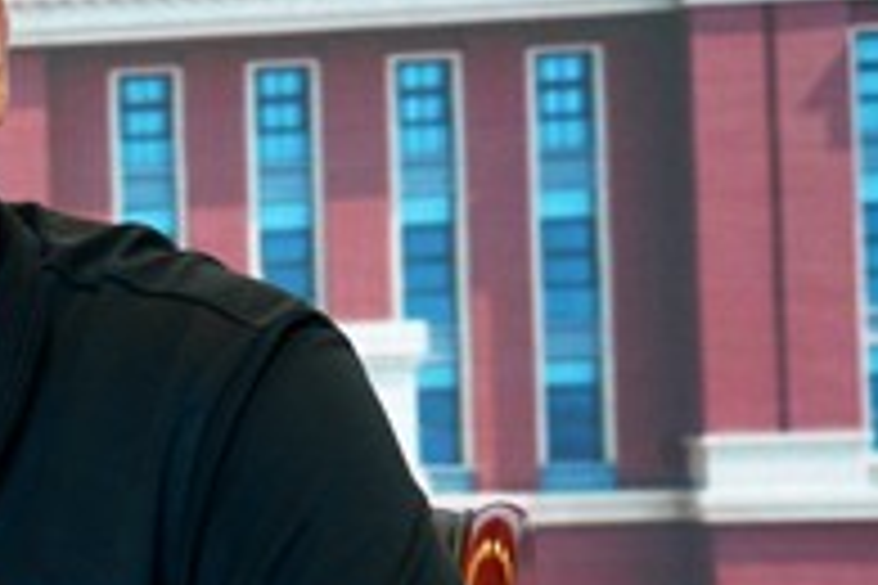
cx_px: -284
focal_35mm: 149
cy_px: 394
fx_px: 3634
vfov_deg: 9.2
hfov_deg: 13.3
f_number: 6.3
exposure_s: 1/60
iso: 500
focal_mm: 52
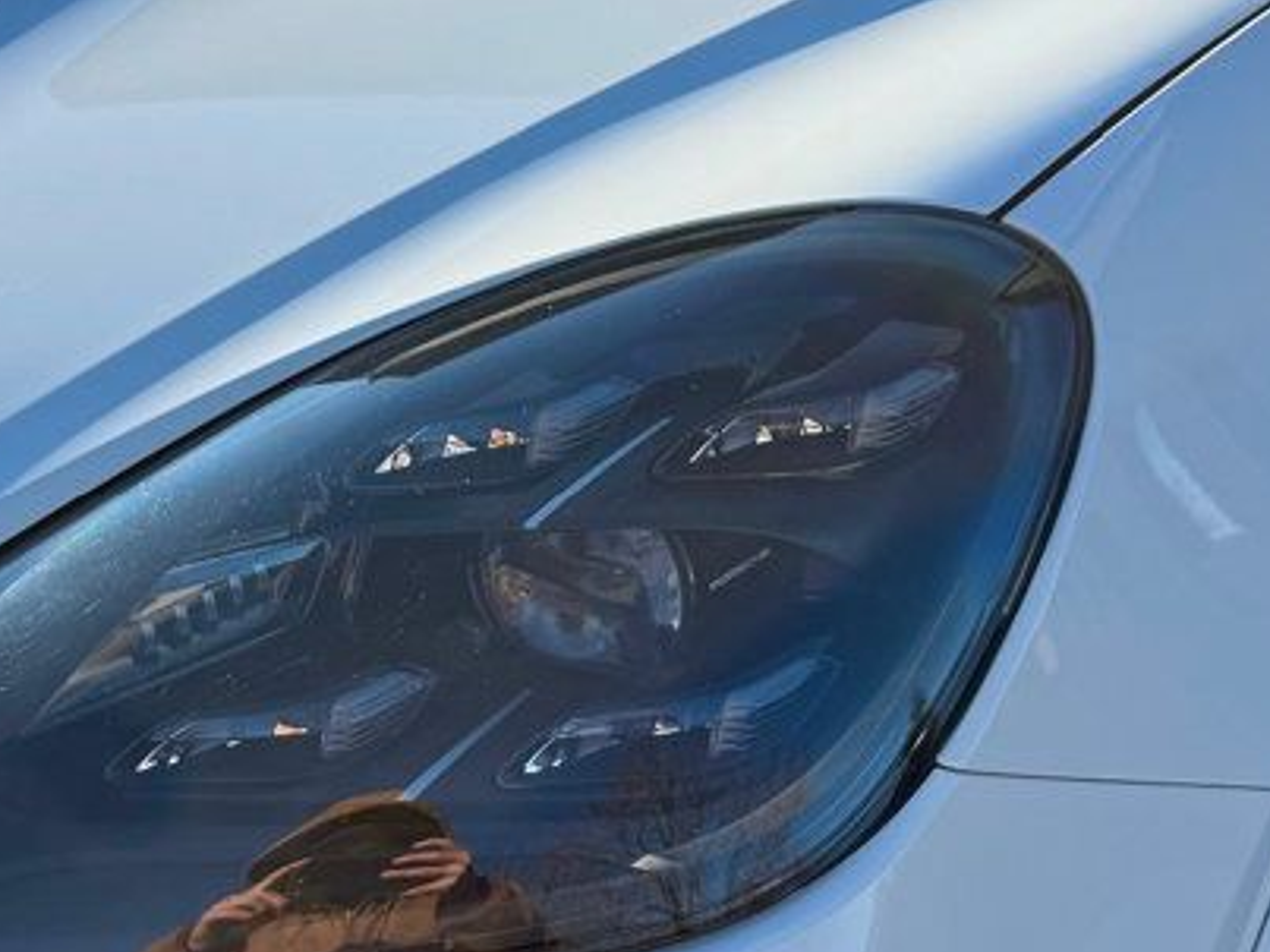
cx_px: 403
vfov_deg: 24.0
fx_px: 2237
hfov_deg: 31.4
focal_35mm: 61
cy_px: 549
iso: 80
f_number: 1.78
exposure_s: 1/3279
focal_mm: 6.76
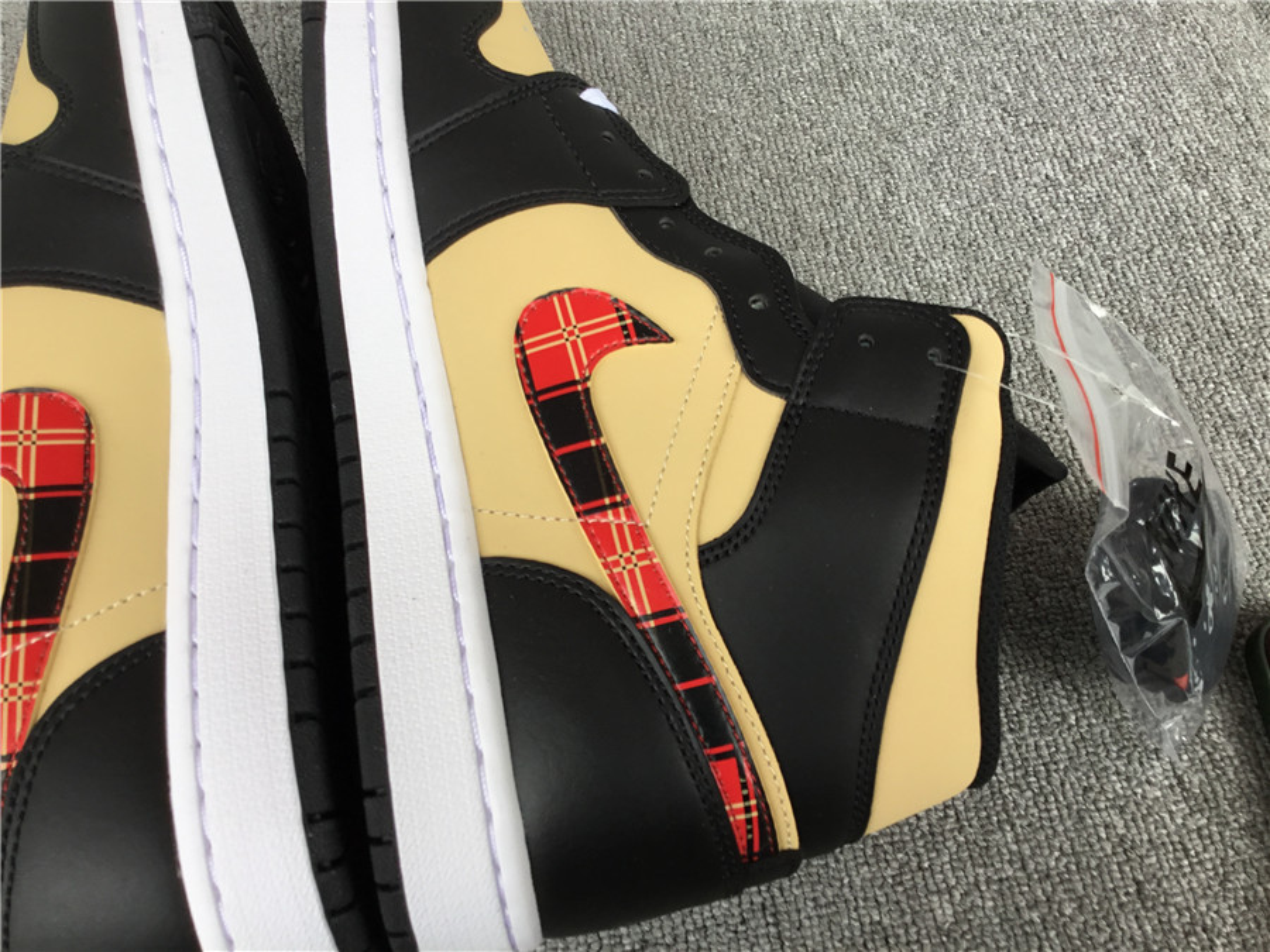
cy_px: 476
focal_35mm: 31
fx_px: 1137
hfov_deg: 58.4
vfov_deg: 45.4
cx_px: 635
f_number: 2.4
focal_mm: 3.3
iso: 25
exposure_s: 1/100
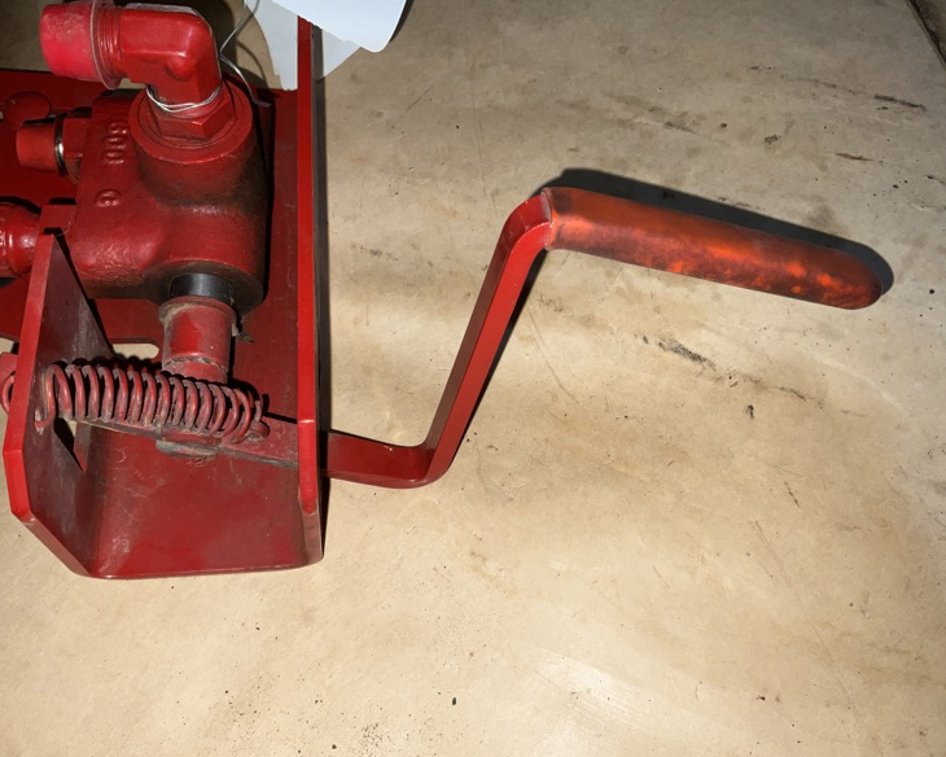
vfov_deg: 47.1
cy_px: 381
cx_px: 482
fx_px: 868
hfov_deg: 57.2
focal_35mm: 31
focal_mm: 3
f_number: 1.8
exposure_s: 1/106
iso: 16
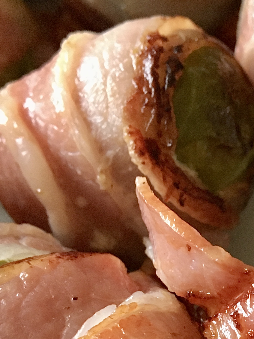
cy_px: 284
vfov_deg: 25.7
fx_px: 724
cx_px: 294
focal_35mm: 74
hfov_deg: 18.9
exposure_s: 1/33
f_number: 2.2
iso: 200
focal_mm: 4.15
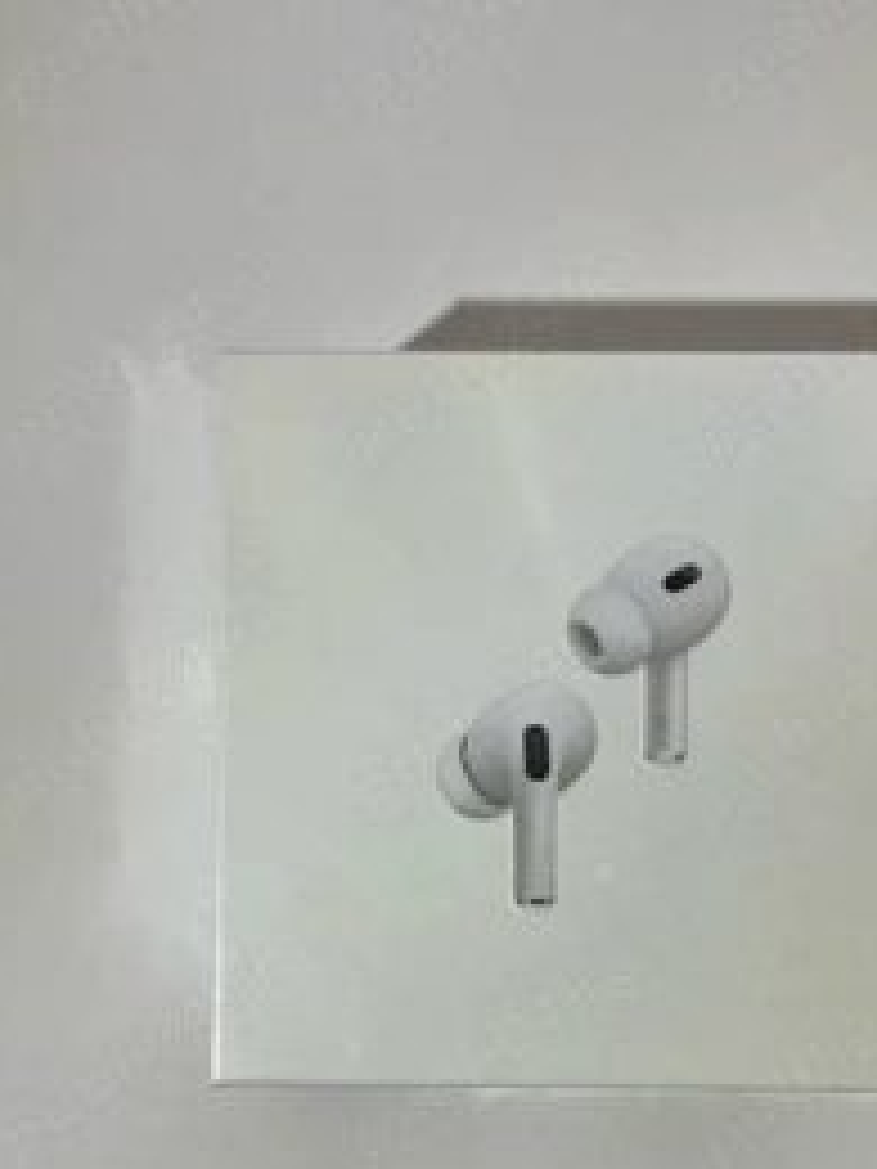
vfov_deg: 46.2
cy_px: 755
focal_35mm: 40
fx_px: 1351
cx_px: 585
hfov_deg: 35.6
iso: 80
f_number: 1.5
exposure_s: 1/100
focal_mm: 5.7
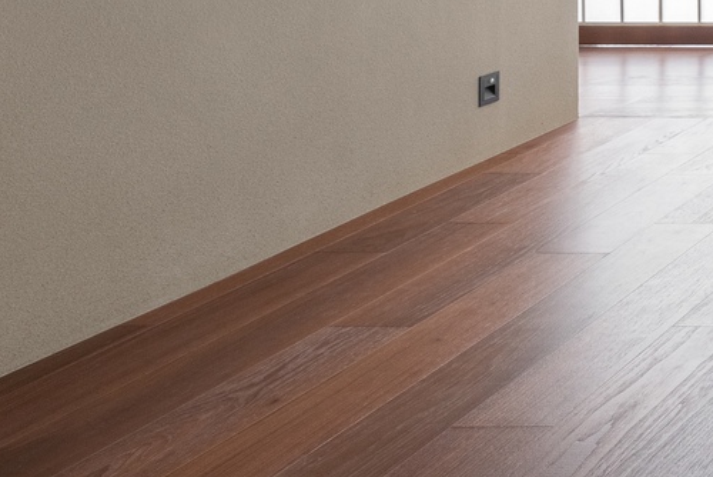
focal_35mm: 60
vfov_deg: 19.9
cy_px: -214
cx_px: 1259
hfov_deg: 22.0
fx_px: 1189
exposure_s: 1/200
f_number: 8
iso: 200
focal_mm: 15
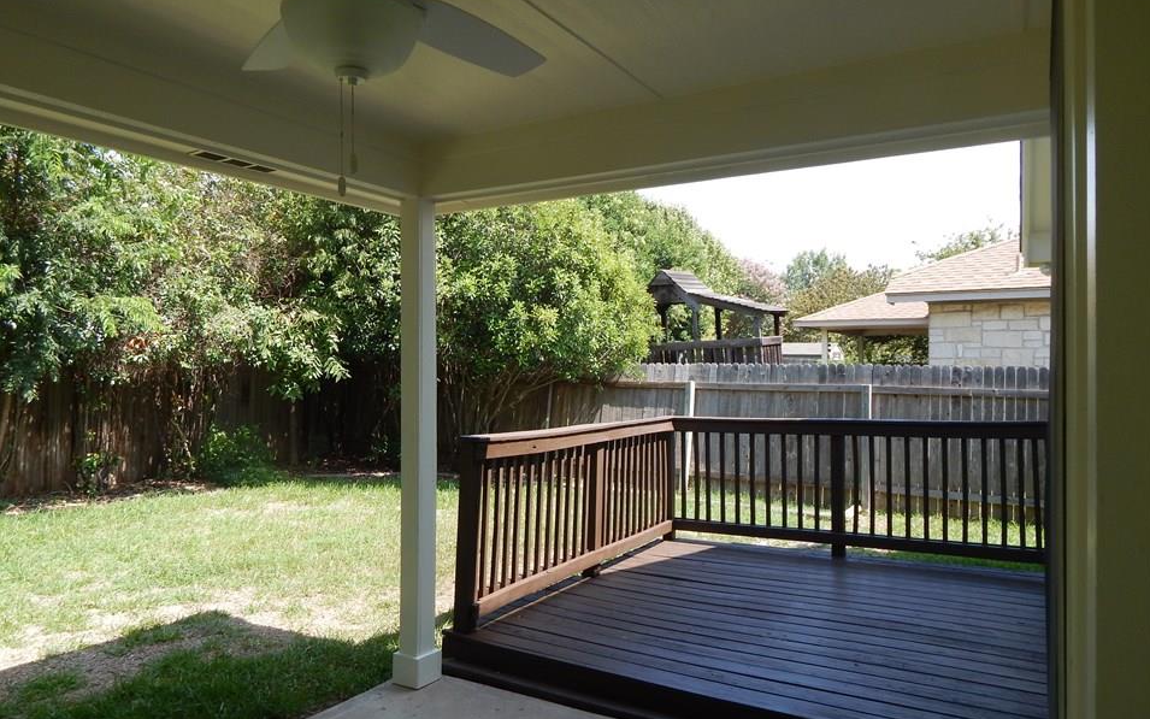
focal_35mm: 25
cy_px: 375
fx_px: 784
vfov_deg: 49.3
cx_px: 538
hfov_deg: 72.5
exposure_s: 1/800
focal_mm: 4
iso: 125
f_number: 3
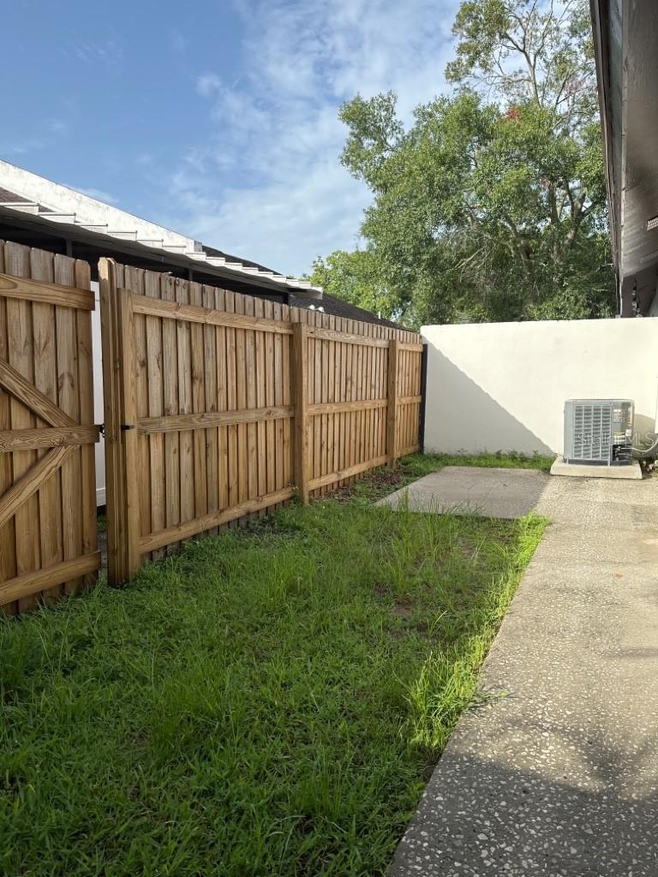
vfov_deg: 71.6
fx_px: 608
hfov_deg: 56.8
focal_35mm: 24
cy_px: 438
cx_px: 329
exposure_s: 1/2732
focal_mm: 6.86
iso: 80
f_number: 1.78
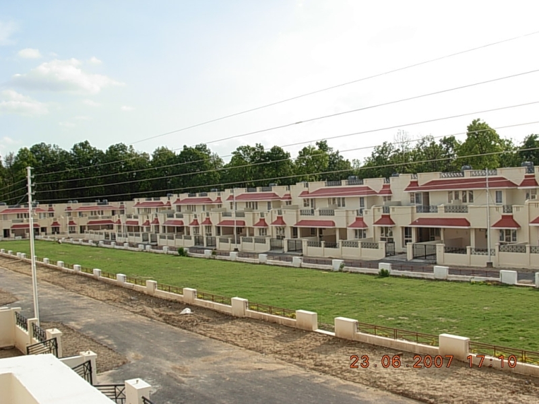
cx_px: 270
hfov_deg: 49.0
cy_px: 202
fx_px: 592
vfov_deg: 37.7
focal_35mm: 38
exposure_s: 1/470
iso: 79
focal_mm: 6.3
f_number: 4.9
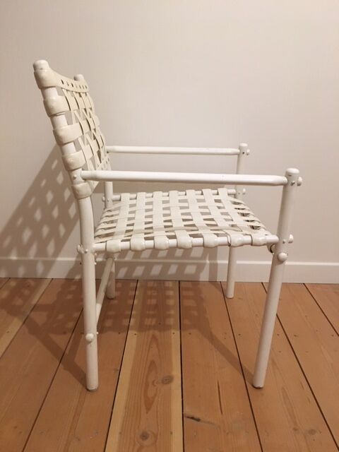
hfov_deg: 48.2
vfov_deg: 61.7
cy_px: 226
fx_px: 379
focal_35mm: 29
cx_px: 170
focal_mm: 4.15
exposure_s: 1/17
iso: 200
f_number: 2.2
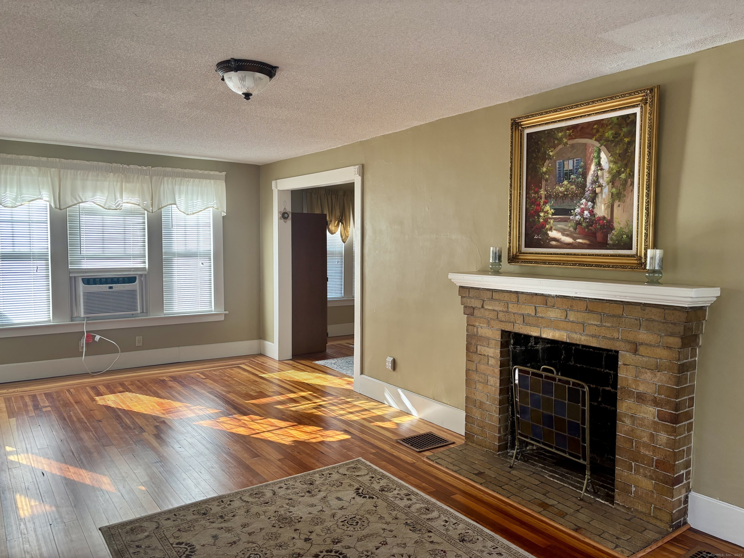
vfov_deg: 53.1
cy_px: 279
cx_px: 372
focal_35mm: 26
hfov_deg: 67.3
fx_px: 559
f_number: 1.6
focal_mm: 5.96
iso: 125
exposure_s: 1/121
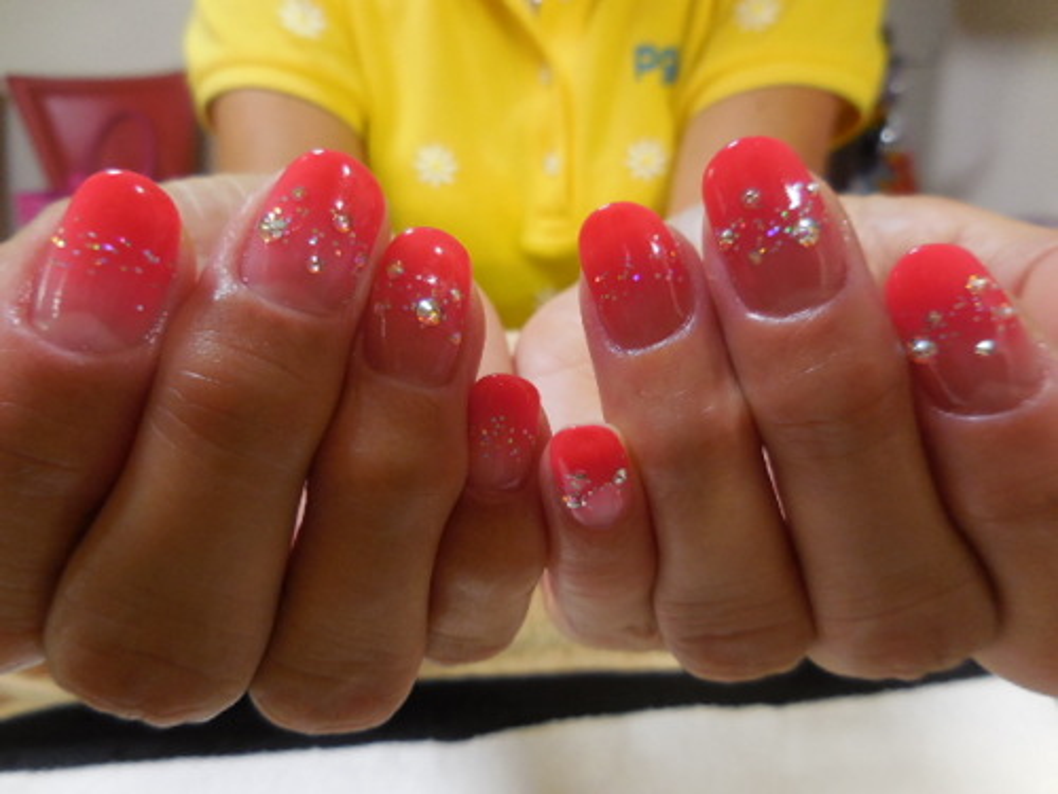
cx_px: 529
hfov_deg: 69.4
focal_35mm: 25
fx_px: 764
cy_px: 397
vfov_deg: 54.9
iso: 220
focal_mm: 4.5
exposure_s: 1/30
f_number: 3.3
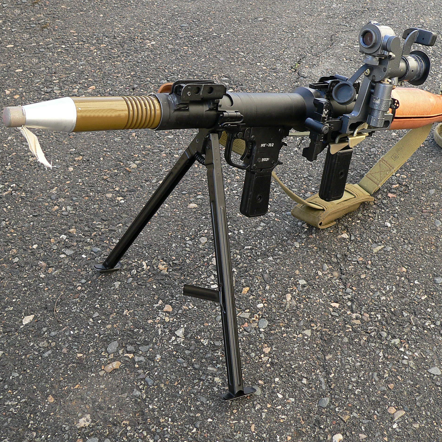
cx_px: 249
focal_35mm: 43
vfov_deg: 39.2
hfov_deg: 39.1
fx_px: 621
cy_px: 219
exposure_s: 1/125
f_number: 2.8
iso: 80
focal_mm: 6
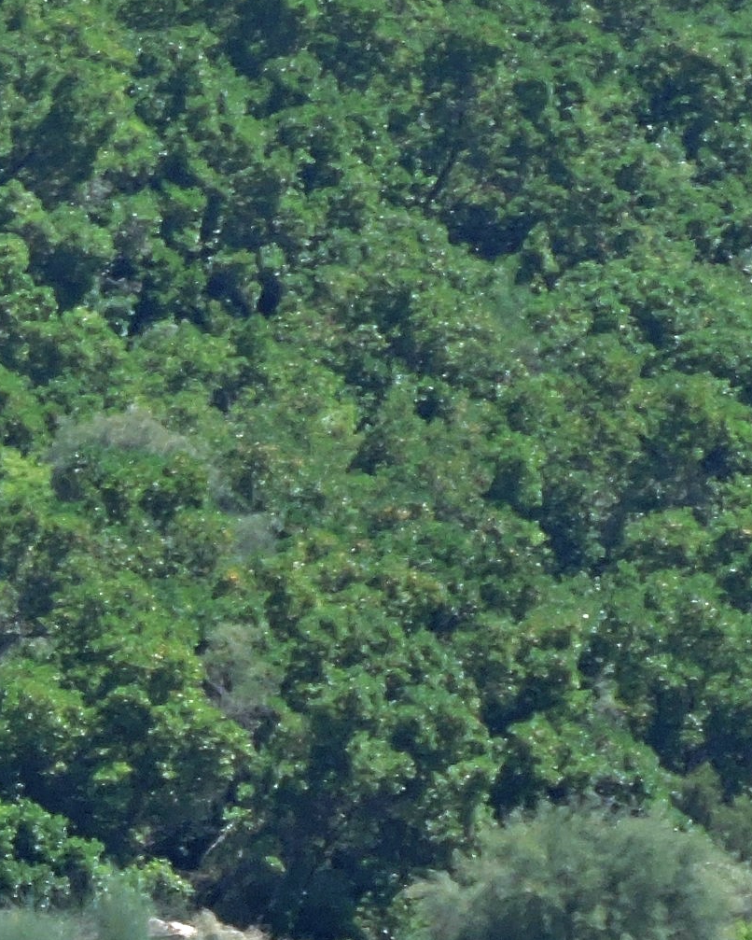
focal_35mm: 1228
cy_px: 1526
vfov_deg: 1.6
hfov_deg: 1.3
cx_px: -265
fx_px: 34153
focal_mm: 49.1
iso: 100
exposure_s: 1/200
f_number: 4.7
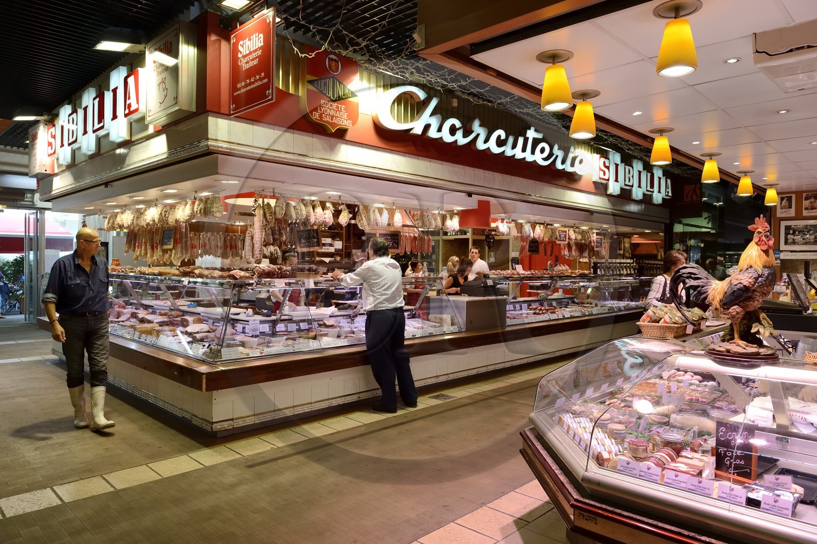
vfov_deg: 53.1
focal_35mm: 24
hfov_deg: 73.8
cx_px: 408
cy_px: 272
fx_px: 544
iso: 800
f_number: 7.1
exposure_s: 1/60
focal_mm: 24
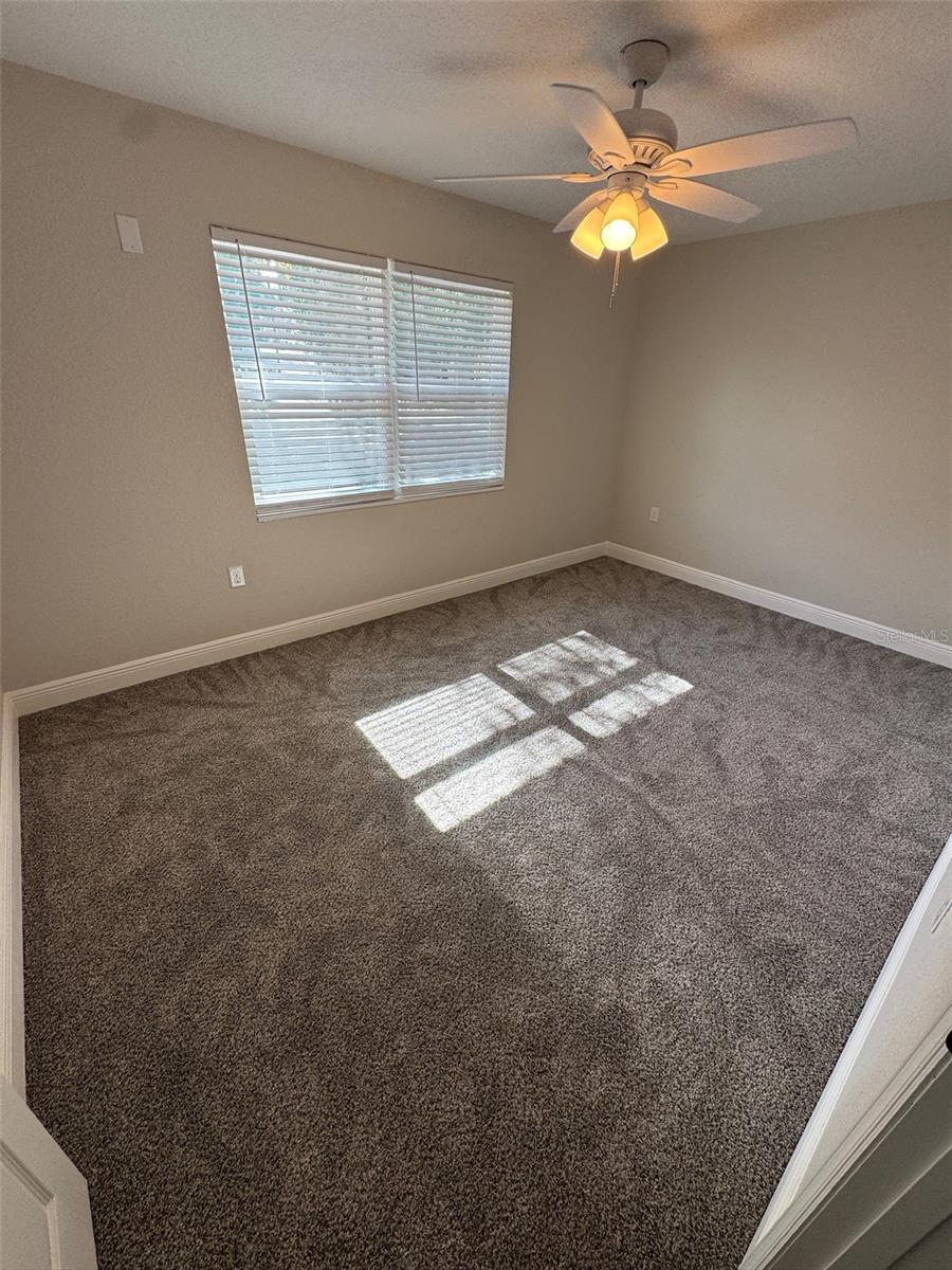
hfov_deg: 85.7
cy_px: 635
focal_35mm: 14
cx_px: 476
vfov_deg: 102.1
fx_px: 513
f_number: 2.2
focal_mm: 2.22
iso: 64
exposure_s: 1/120
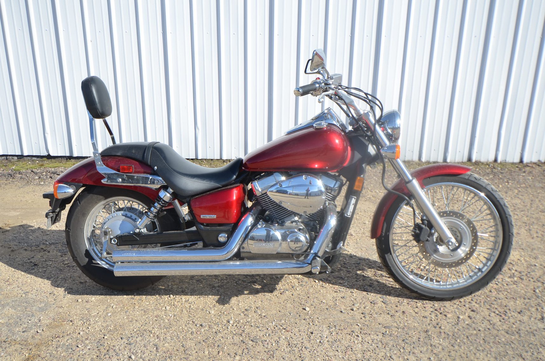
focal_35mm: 36
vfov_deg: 36.7
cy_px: 180
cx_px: 272
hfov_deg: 53.2
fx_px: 544
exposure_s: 1/200
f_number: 6.3
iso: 100
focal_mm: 24
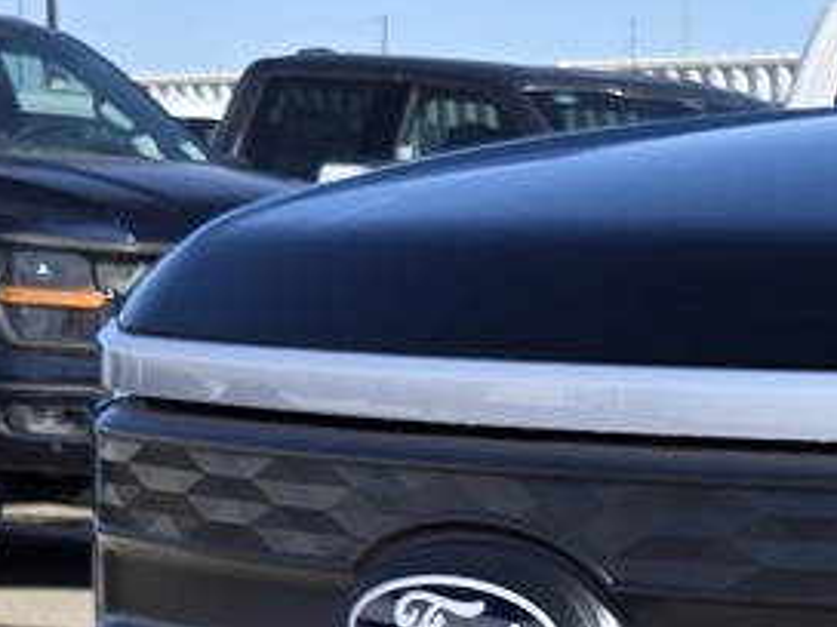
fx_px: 4183
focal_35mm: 173
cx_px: 1686
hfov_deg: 10.5
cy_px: 1023
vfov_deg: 8.3
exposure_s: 1/2010
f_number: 1.8
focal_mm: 5.4
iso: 25
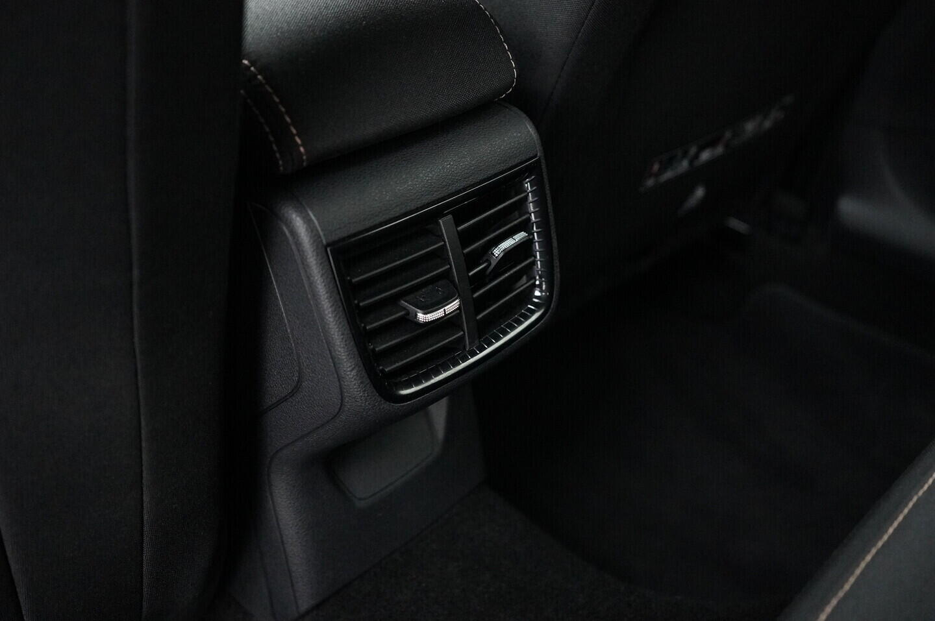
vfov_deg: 36.8
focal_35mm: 36
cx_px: 468
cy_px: 310
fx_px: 934
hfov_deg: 53.2
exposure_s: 1/320
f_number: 2.8
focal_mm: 24
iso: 6400
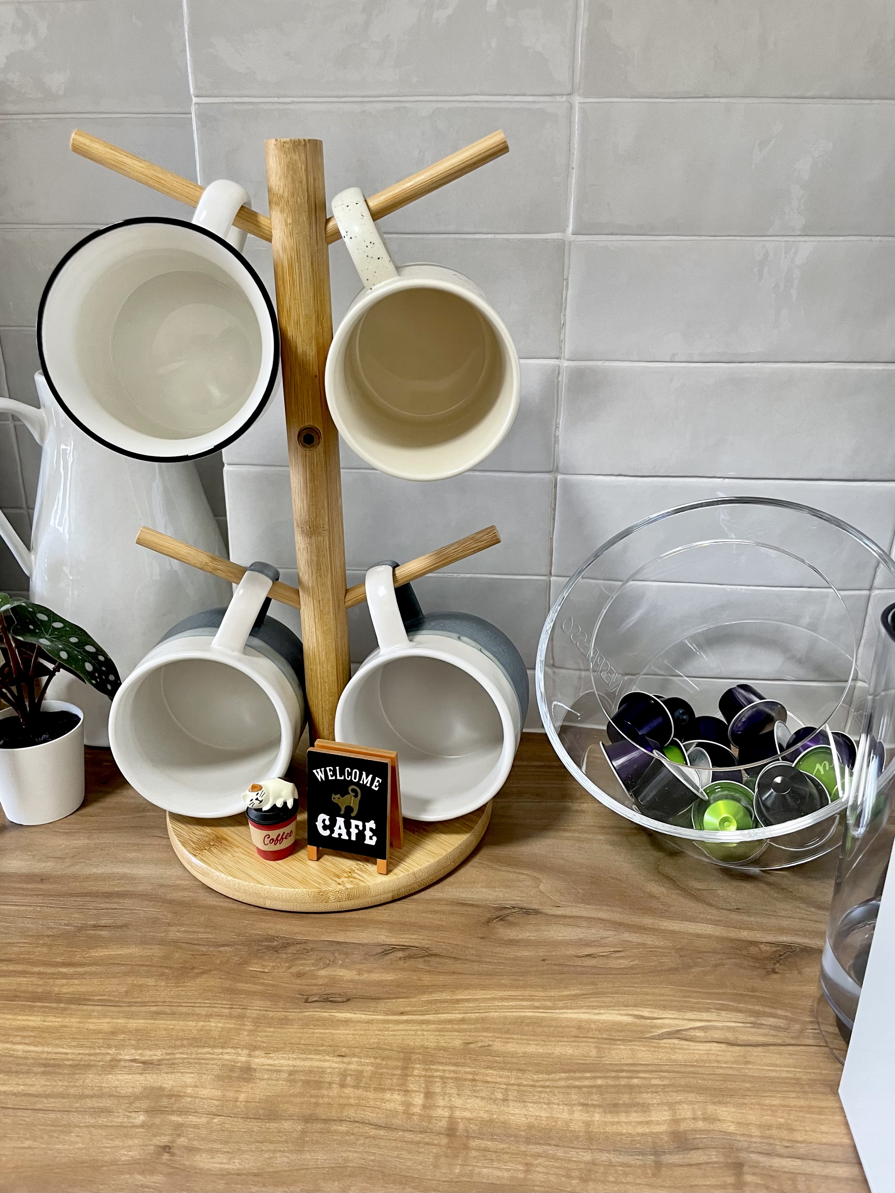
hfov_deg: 53.1
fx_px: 896
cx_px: 448
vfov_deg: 67.3
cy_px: 596
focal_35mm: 26
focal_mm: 4.2
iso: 125
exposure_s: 1/70
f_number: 1.6
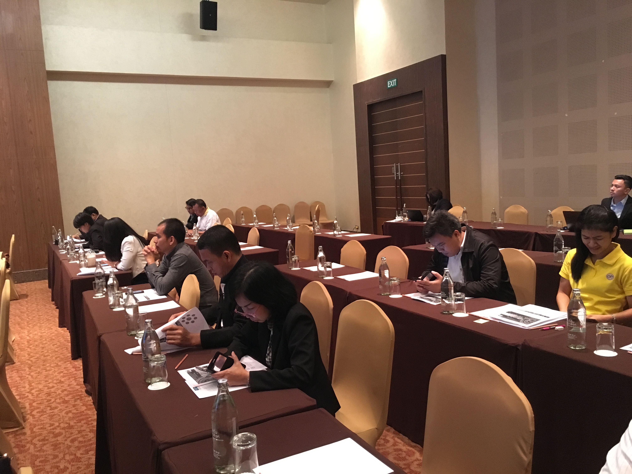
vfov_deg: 48.2
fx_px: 529
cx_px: 316
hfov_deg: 61.7
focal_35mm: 29
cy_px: 237
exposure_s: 1/17
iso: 320
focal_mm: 4.15
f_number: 2.2
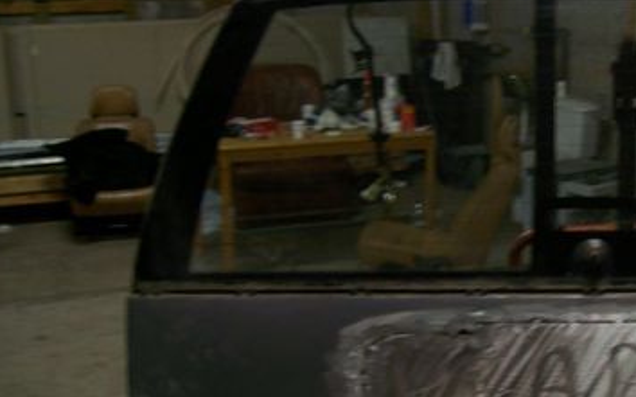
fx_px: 1196
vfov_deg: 18.8
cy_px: 257
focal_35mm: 69
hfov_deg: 28.7
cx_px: 559
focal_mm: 6
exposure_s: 1/8
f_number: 2.7
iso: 80
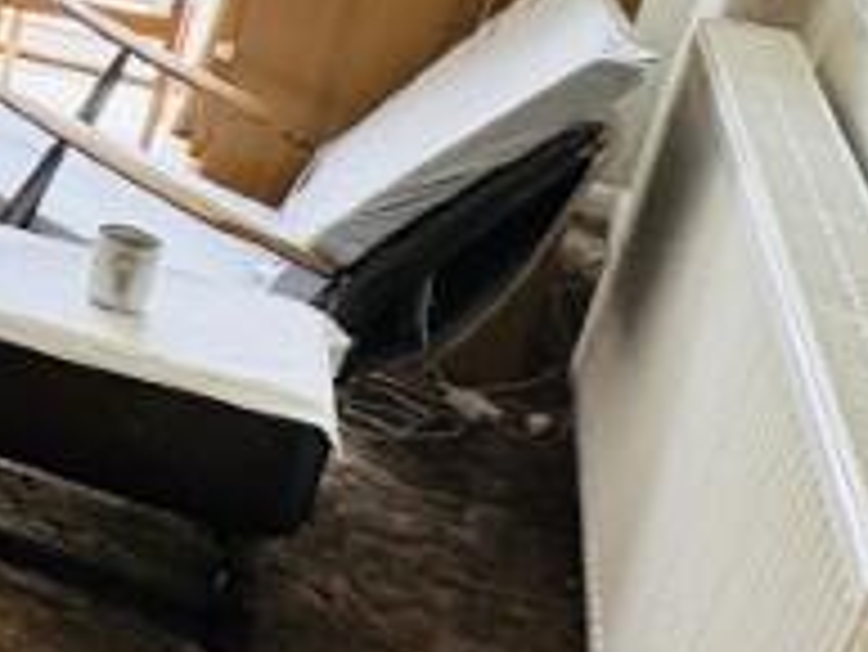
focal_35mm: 62
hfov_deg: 17.0
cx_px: -1041
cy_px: -90
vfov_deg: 22.2
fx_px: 1556
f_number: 2.2
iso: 40
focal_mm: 2.22
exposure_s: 1/121
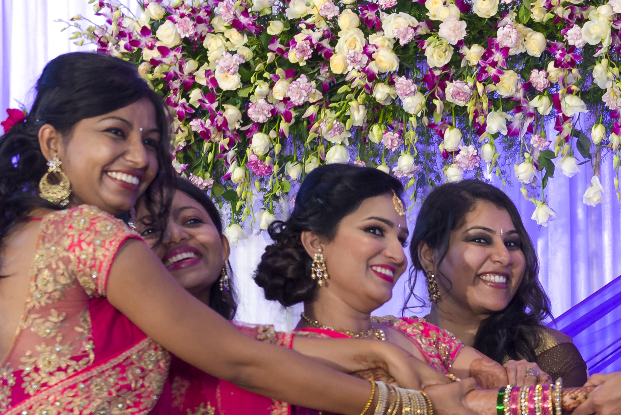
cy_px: 511
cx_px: 697
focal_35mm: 161
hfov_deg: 12.5
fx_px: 2778
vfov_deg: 8.4
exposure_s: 1/80
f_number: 5
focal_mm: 50
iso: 1600
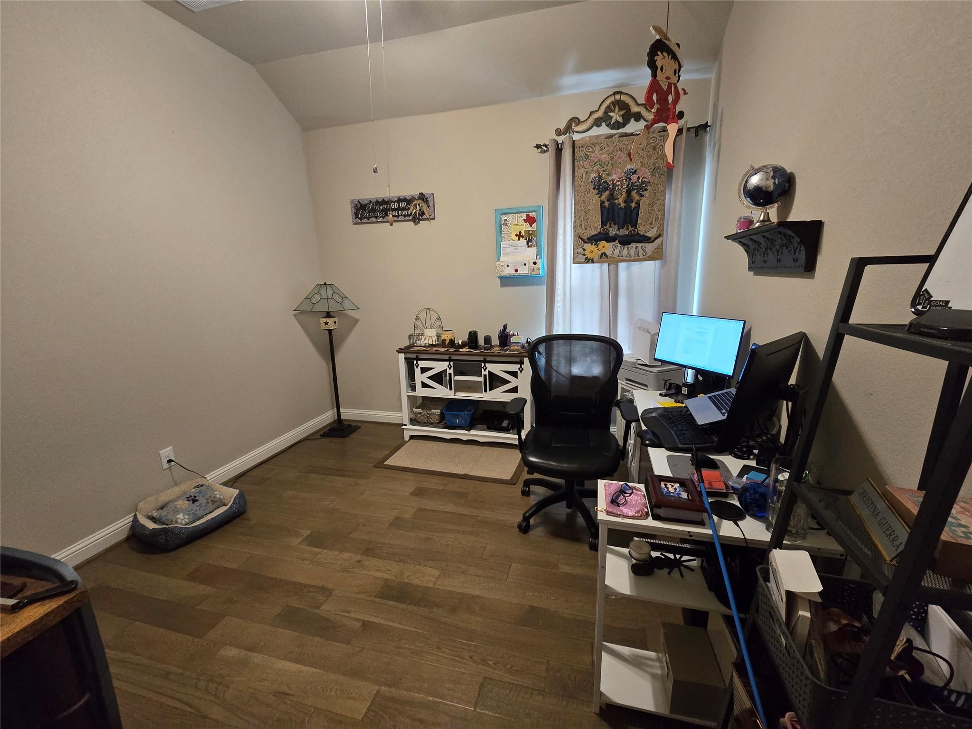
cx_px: 486
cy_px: 364
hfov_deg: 106.2
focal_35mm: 13
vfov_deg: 89.9
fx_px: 365
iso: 800
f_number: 2.2
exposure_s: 1/60
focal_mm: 2.2
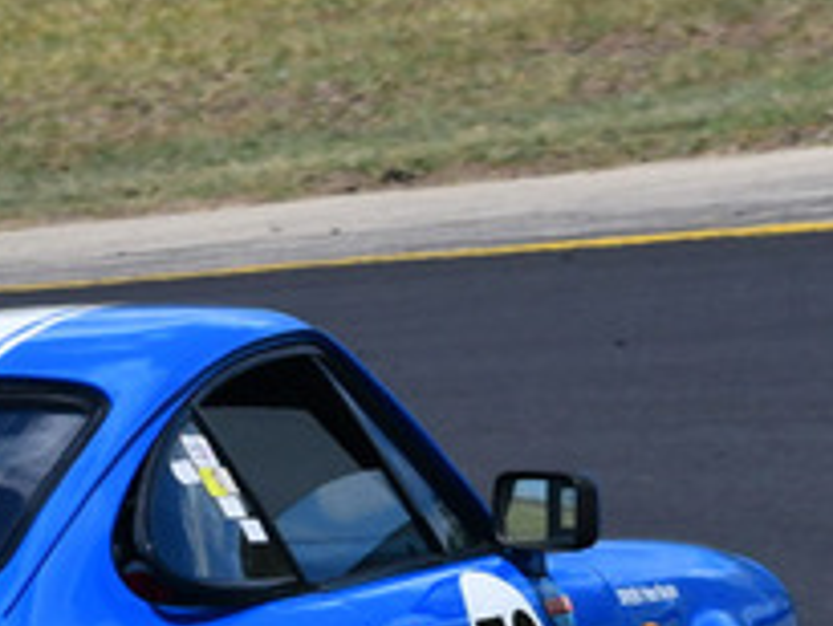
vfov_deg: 1.3
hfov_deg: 1.8
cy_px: 589
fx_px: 27088
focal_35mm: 1125
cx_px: 69
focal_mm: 200
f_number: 16
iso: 500
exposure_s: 1/640
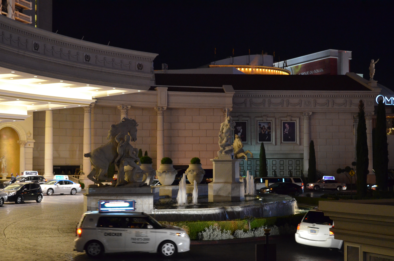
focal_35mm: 60
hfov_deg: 33.5
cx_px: 197
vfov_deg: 22.5
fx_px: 655
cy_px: 130
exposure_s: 1/30
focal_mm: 40
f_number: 5.3
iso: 3200
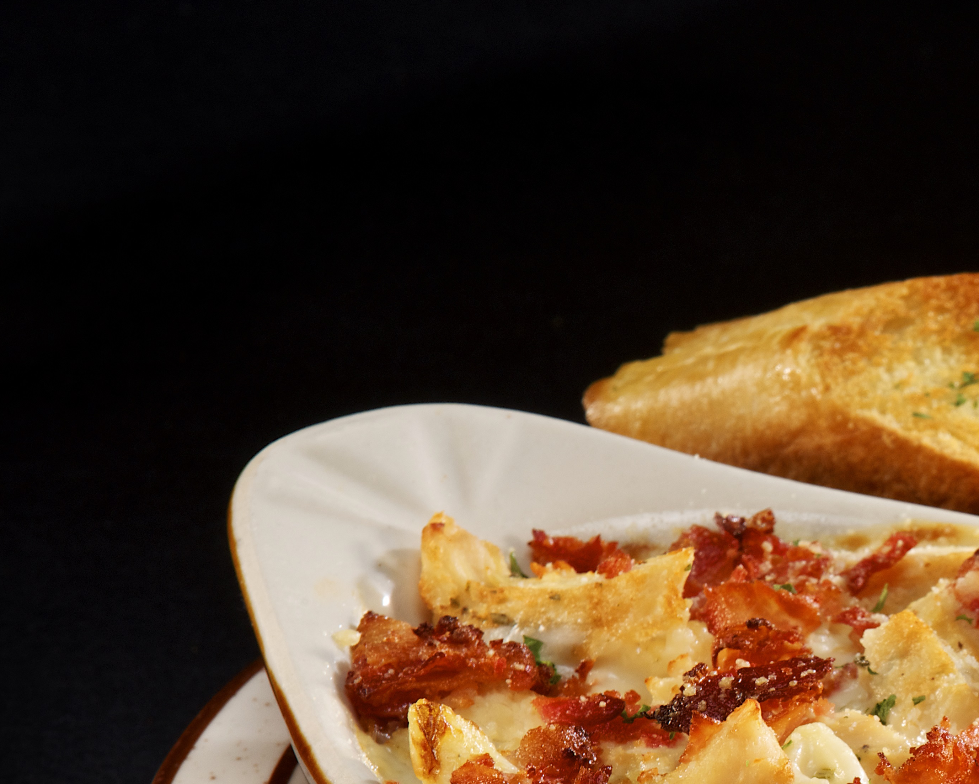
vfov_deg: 3.5
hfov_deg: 4.4
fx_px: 12722
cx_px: 1203
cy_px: 781
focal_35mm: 439
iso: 100
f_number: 16
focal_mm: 175
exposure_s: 1/200
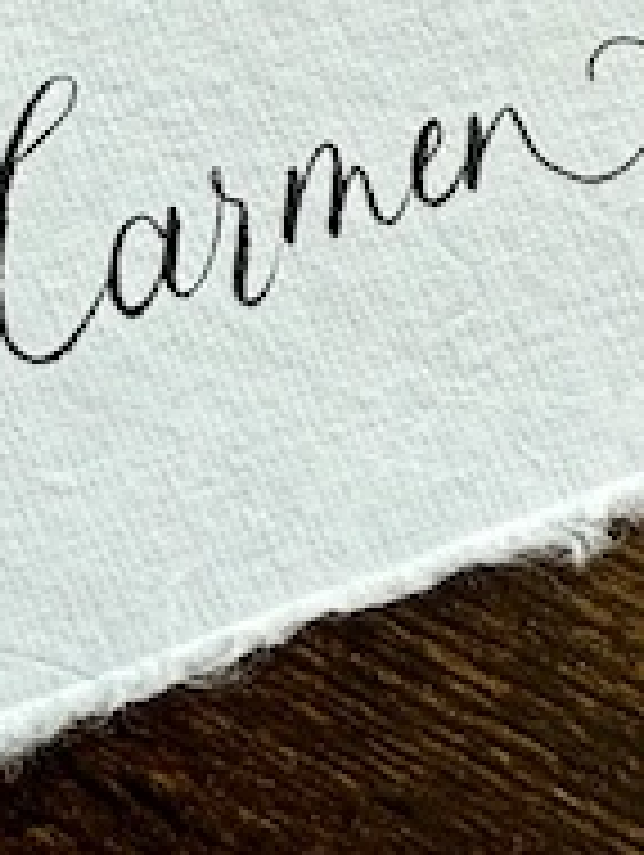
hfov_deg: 17.6
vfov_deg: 20.6
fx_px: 2079
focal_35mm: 84
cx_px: 248
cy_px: -346
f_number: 2.2
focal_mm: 2.22
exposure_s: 1/99
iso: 50
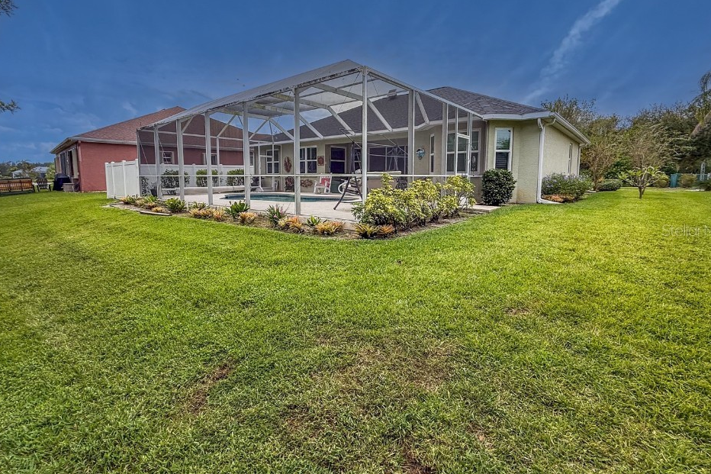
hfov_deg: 96.7
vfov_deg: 73.7
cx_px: 343
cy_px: 230
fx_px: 316
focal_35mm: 16
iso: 64
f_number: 2.2
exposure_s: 1/1050
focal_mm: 2.22
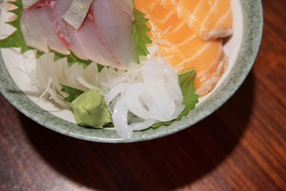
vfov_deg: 29.9
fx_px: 358
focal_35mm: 45
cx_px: 143
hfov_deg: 43.6
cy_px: 96
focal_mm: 30
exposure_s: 1/60
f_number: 4
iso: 1250
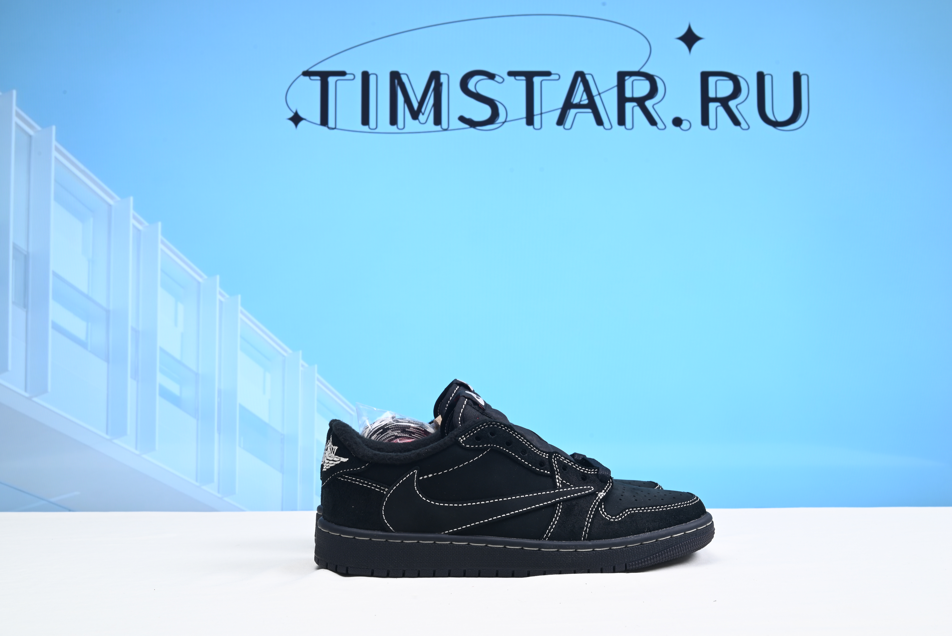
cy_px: 318
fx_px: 1085
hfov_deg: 47.4
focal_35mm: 41
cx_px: 476
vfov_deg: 32.7
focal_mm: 41
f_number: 16
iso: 100
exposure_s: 1/2
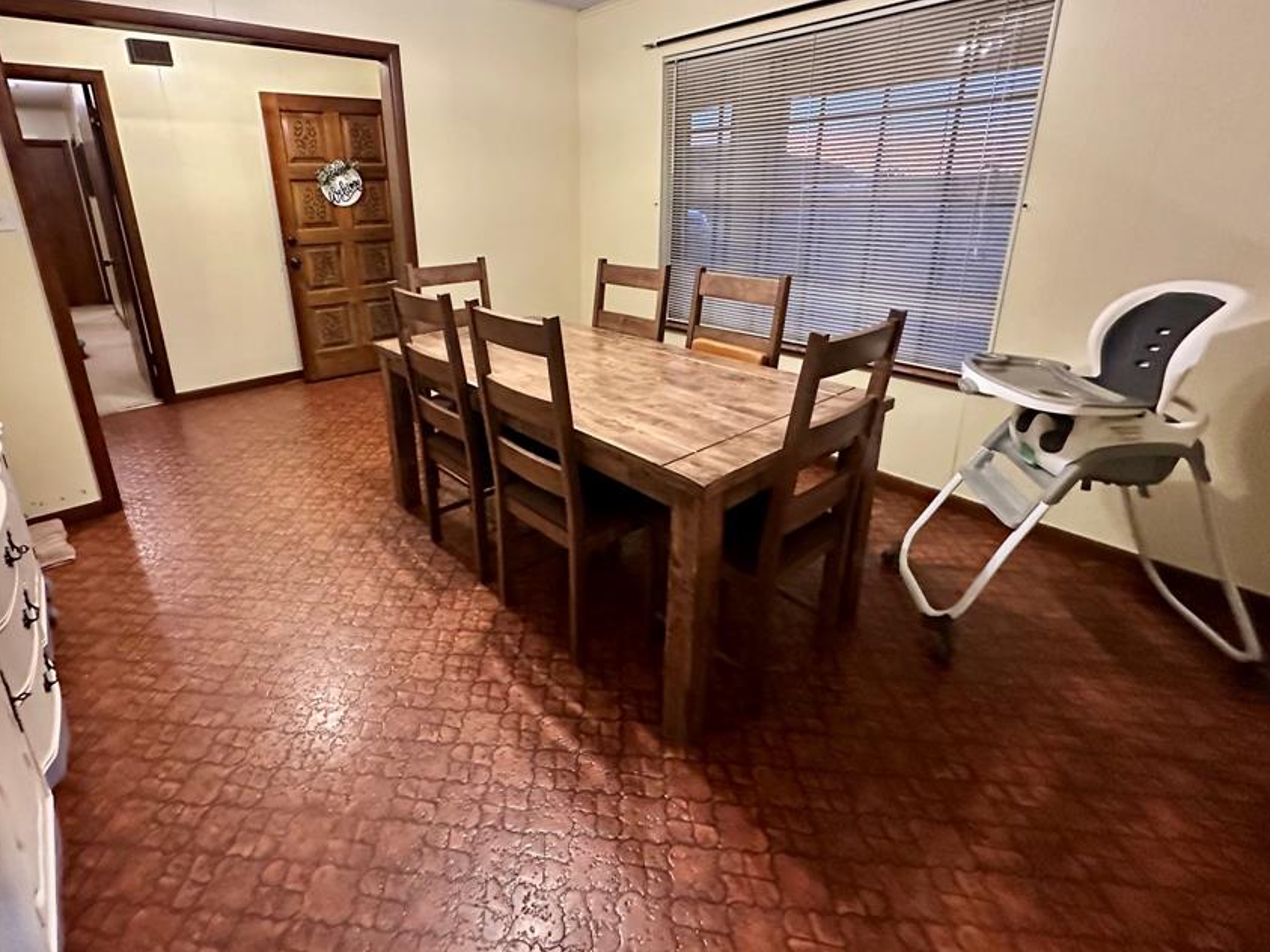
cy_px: 386
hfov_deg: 90.7
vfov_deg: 74.0
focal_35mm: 17
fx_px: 624
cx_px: 568
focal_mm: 2.22
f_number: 2.2
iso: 1250
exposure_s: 1/60
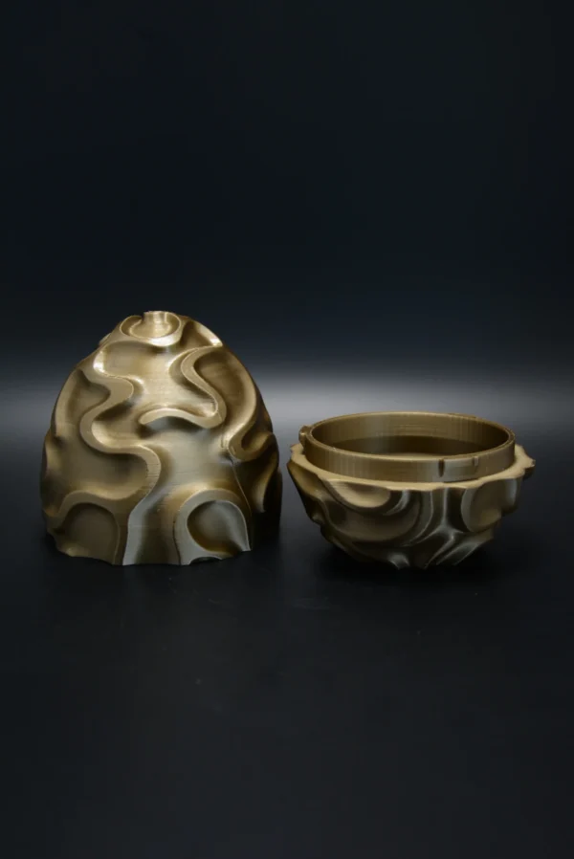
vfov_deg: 43.6
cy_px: 430
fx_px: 1075
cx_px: 287
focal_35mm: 45
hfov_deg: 29.9
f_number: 4.2
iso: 800
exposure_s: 1/60
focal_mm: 30
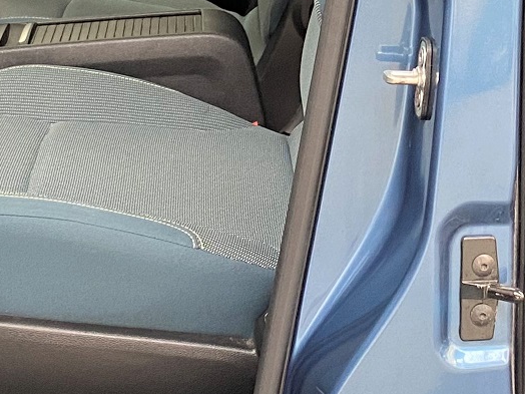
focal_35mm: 93
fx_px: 1410
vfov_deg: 15.3
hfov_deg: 20.7
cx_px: 454
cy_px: -81
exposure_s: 1/50
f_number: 1.8
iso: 160
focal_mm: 4.25
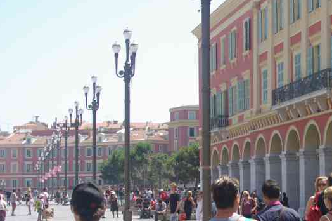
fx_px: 819
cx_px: 314
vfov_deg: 15.3
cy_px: 138
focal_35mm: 89
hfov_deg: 22.2
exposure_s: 1/125
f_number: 6.7
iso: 100
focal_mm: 31
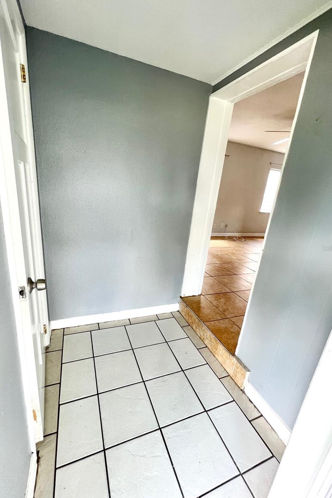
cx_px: 159
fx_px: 194
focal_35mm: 14
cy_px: 248
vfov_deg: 104.2
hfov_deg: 81.2
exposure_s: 1/99
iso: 200
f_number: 1.8
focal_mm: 1.57
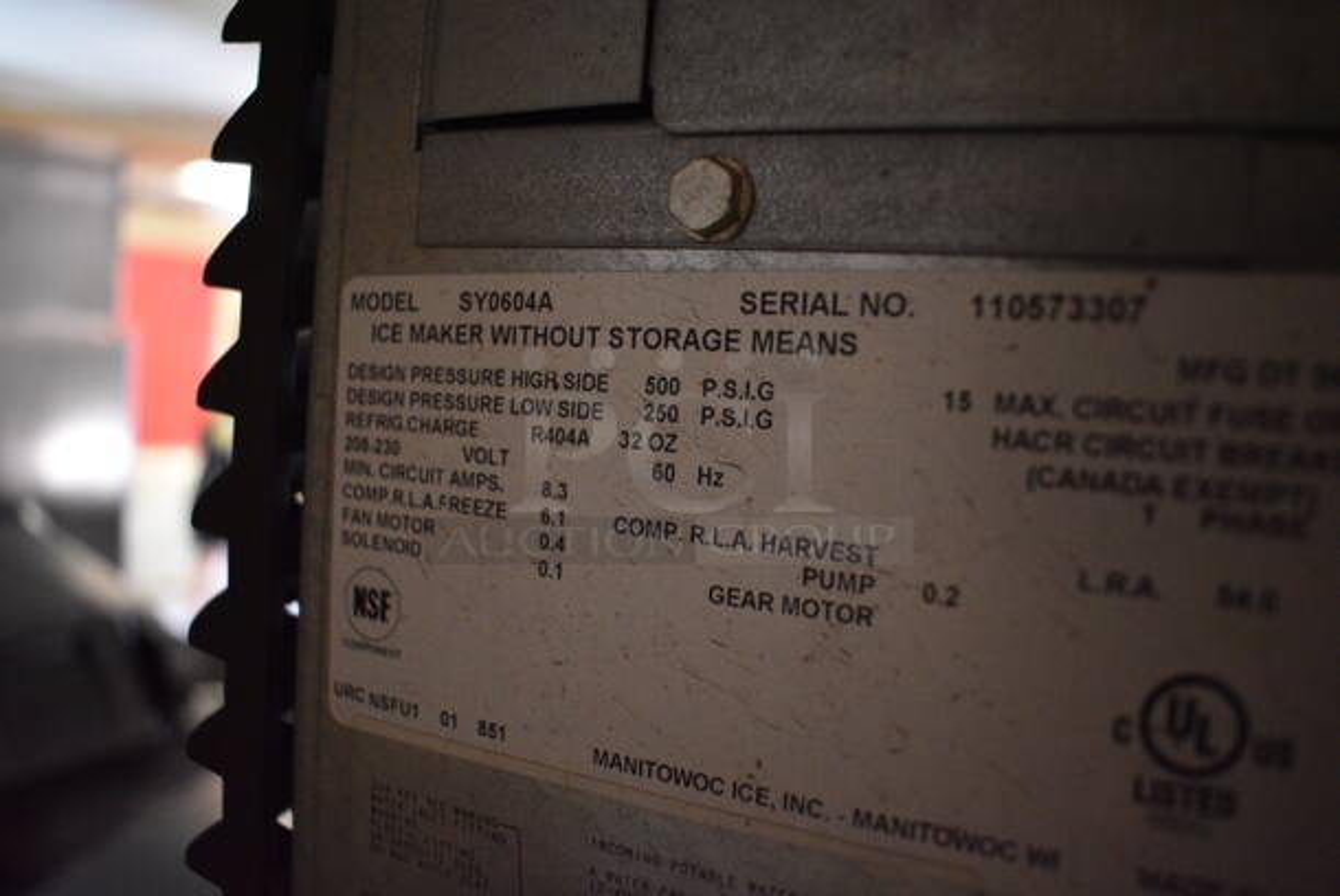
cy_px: 448
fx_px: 1006
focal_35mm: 27
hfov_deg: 67.3
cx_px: 670
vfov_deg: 48.0
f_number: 3.5
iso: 3200
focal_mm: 18
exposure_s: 1/15
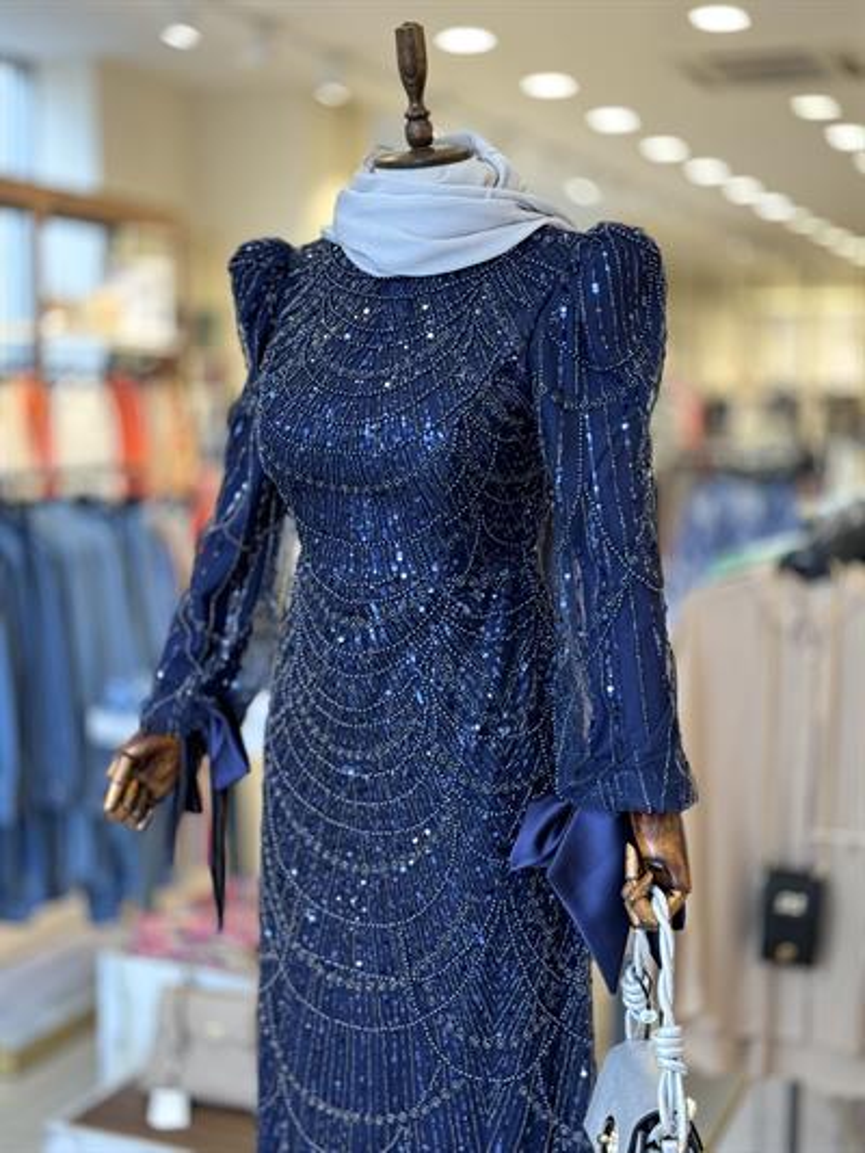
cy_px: 576
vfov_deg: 39.6
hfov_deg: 30.3
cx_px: 432
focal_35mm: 48
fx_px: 1599
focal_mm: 6.76
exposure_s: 1/100
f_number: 1.78
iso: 100
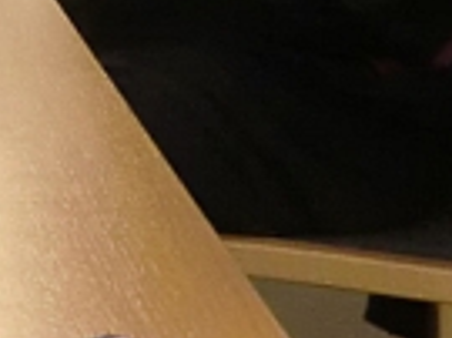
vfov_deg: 7.6
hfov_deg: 9.5
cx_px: -542
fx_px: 2479
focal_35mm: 190
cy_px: -268
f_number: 3.8
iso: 800
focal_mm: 7.1
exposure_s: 1/10
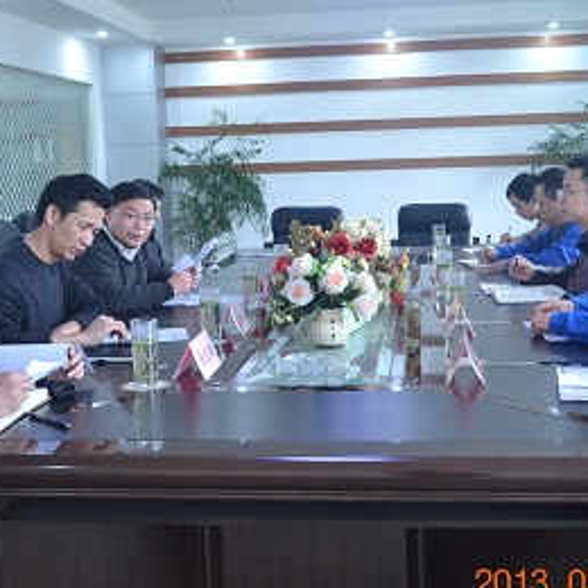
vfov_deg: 34.6
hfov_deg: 34.7
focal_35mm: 49
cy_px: 263
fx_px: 942
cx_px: 314
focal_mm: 20
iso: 400
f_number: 3.8
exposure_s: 1/25
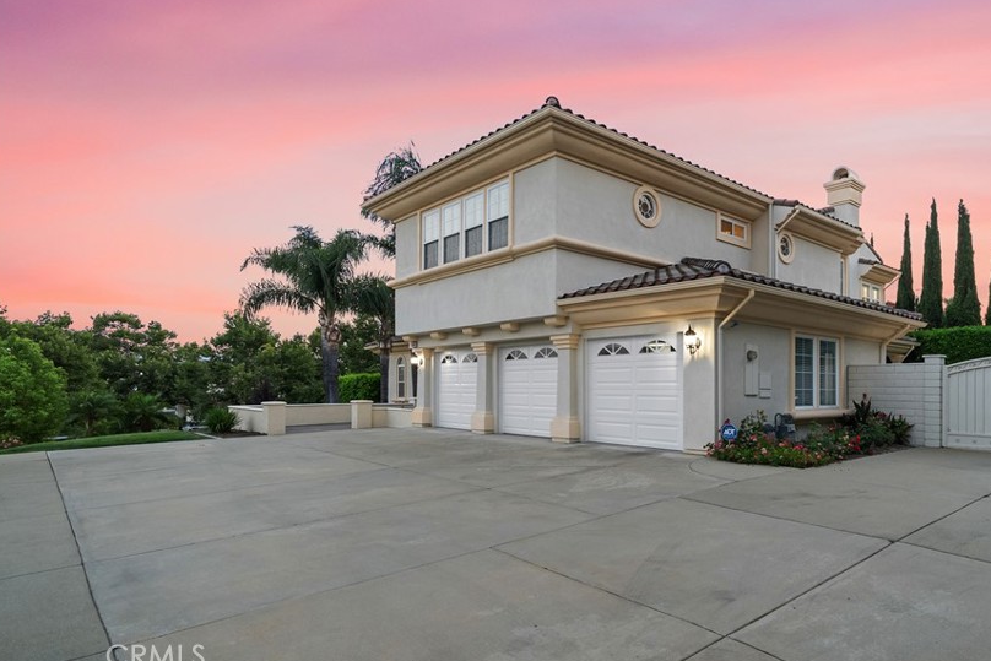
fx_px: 523
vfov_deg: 63.8
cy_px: 254
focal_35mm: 19
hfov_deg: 85.3
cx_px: 617
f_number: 10
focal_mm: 15
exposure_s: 1/10
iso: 640
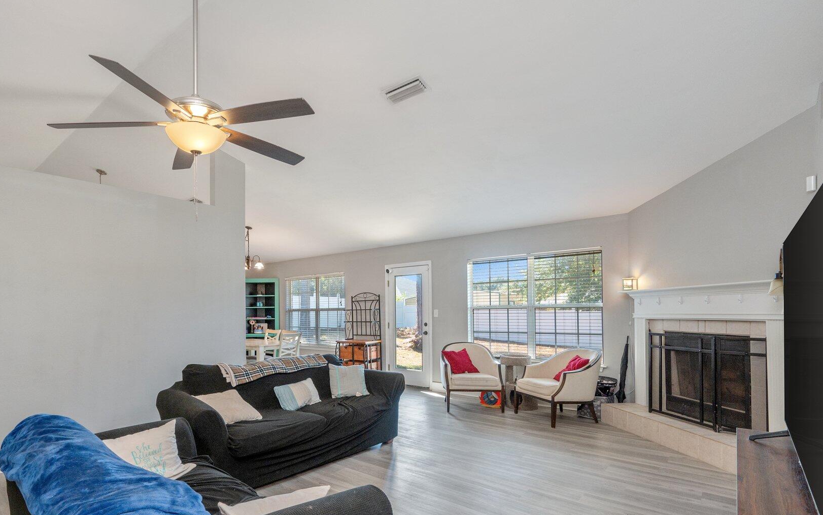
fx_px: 404
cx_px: 336
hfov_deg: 90.1
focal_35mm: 18
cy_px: 334
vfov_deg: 63.7
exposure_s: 1/25
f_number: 8
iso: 640
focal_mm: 14
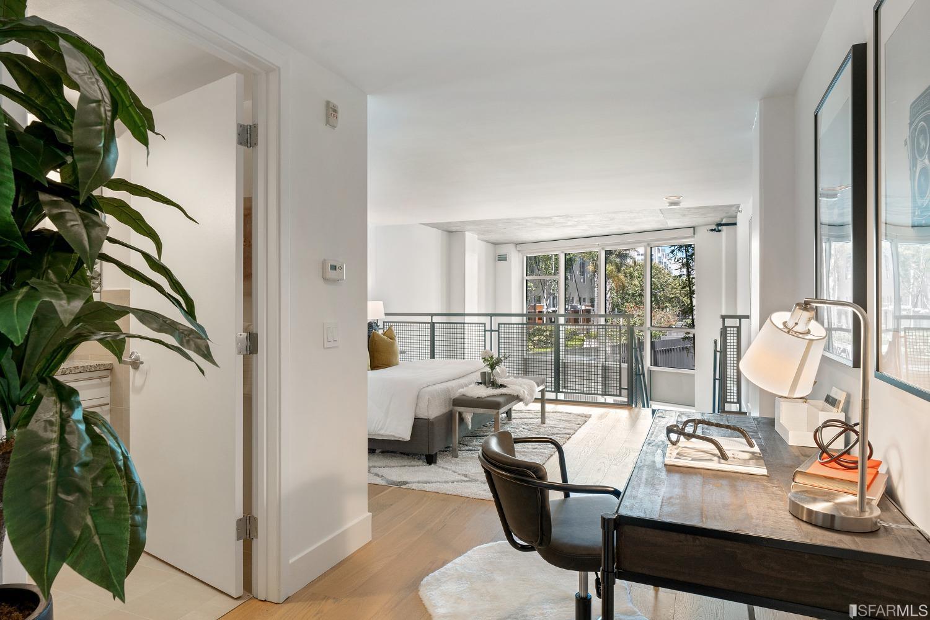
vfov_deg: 59.0
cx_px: 465
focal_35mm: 21
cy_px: 310
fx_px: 547
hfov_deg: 80.7
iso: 100
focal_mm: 21.2
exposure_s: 1/5
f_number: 8
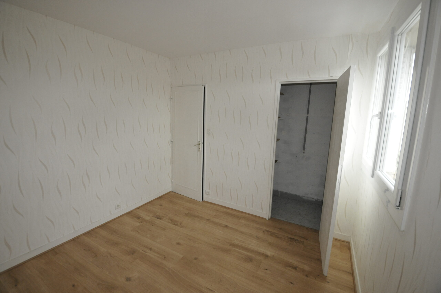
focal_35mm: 15
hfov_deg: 100.5
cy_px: 146
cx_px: 220
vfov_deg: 77.2
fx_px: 184
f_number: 5
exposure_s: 1/125
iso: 800
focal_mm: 10
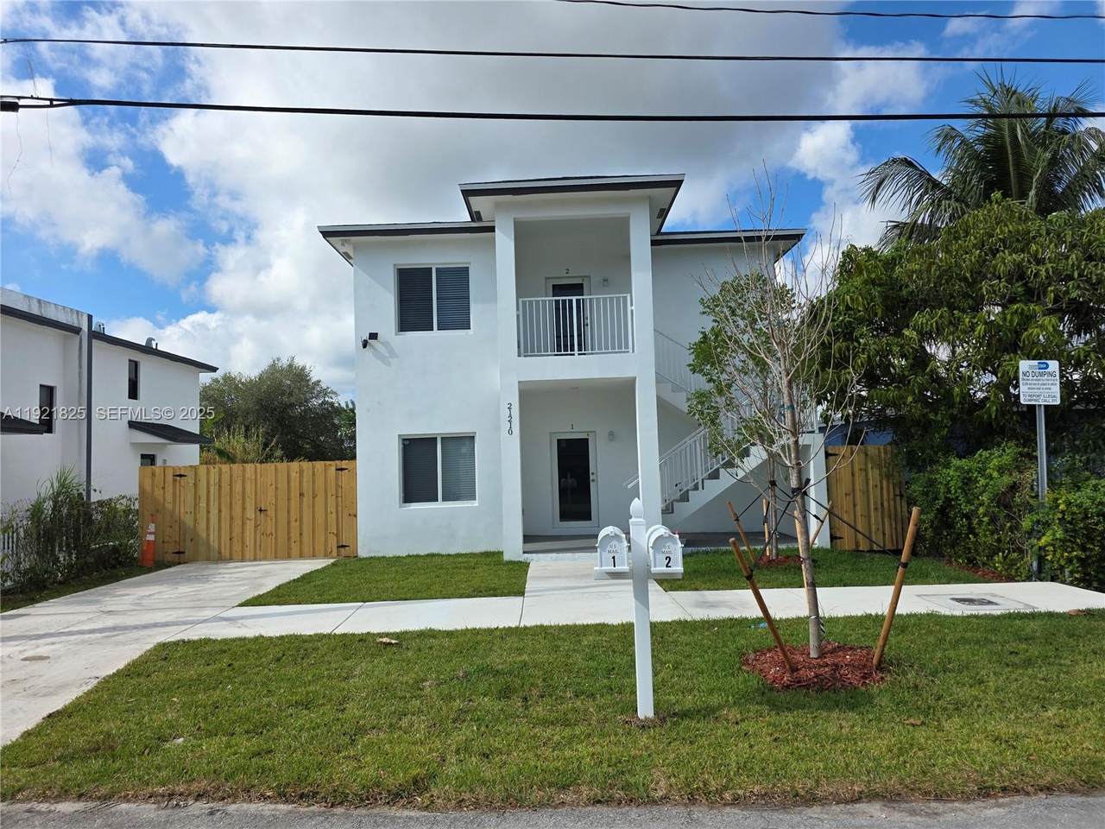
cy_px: 414
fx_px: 734
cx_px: 552
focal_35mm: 23
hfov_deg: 73.9
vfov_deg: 58.9
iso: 80
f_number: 1.7
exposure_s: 1/6574
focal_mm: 6.3
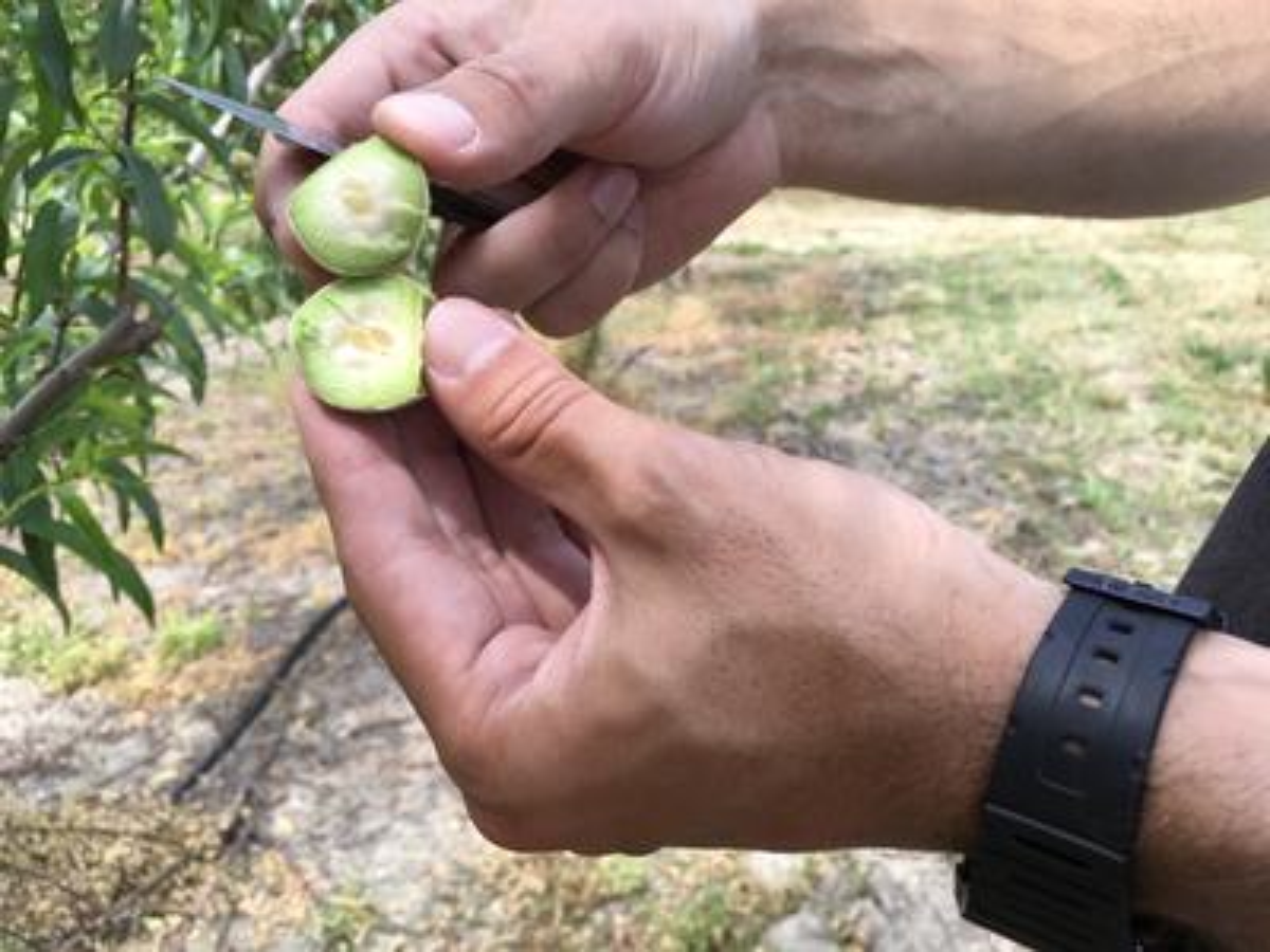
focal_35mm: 29
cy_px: 476
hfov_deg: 61.7
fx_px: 1064
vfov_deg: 48.2
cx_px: 635
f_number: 2.2
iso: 25
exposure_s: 1/478
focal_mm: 4.15
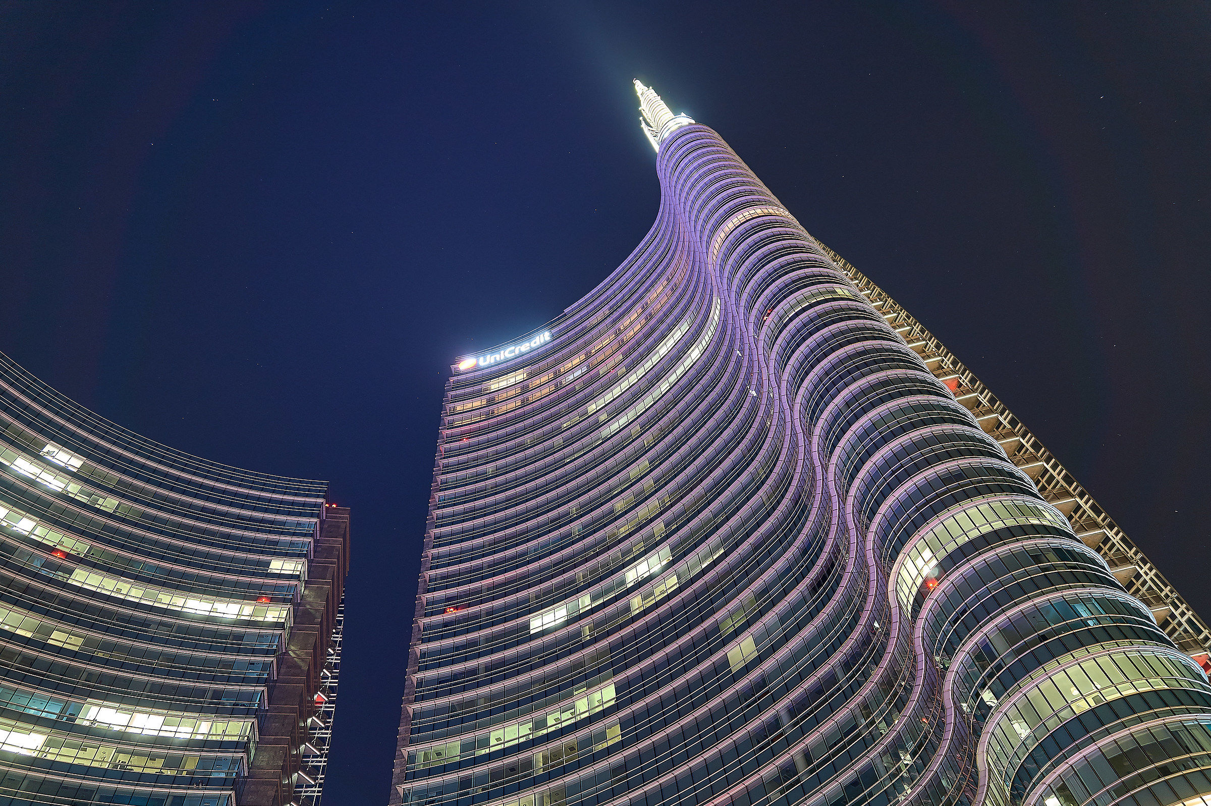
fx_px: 807
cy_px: 403
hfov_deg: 73.8
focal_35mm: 24
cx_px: 606
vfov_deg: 53.1
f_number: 4
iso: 100
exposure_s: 5
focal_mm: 16
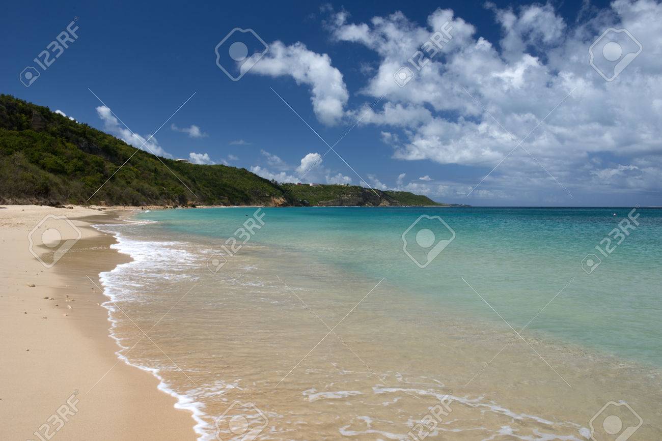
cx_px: 331
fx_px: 570
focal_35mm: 31
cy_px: 220
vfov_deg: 42.3
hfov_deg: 60.3
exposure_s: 1/125
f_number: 16
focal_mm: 31
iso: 320
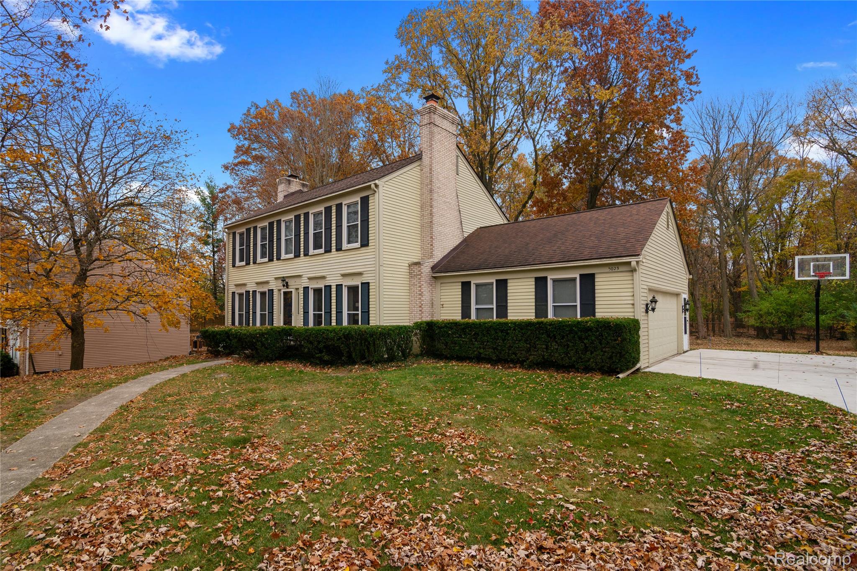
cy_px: 286
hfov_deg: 61.9
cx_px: 428
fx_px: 714
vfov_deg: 43.6
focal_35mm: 30
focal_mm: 30
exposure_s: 1/250
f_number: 9
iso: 320
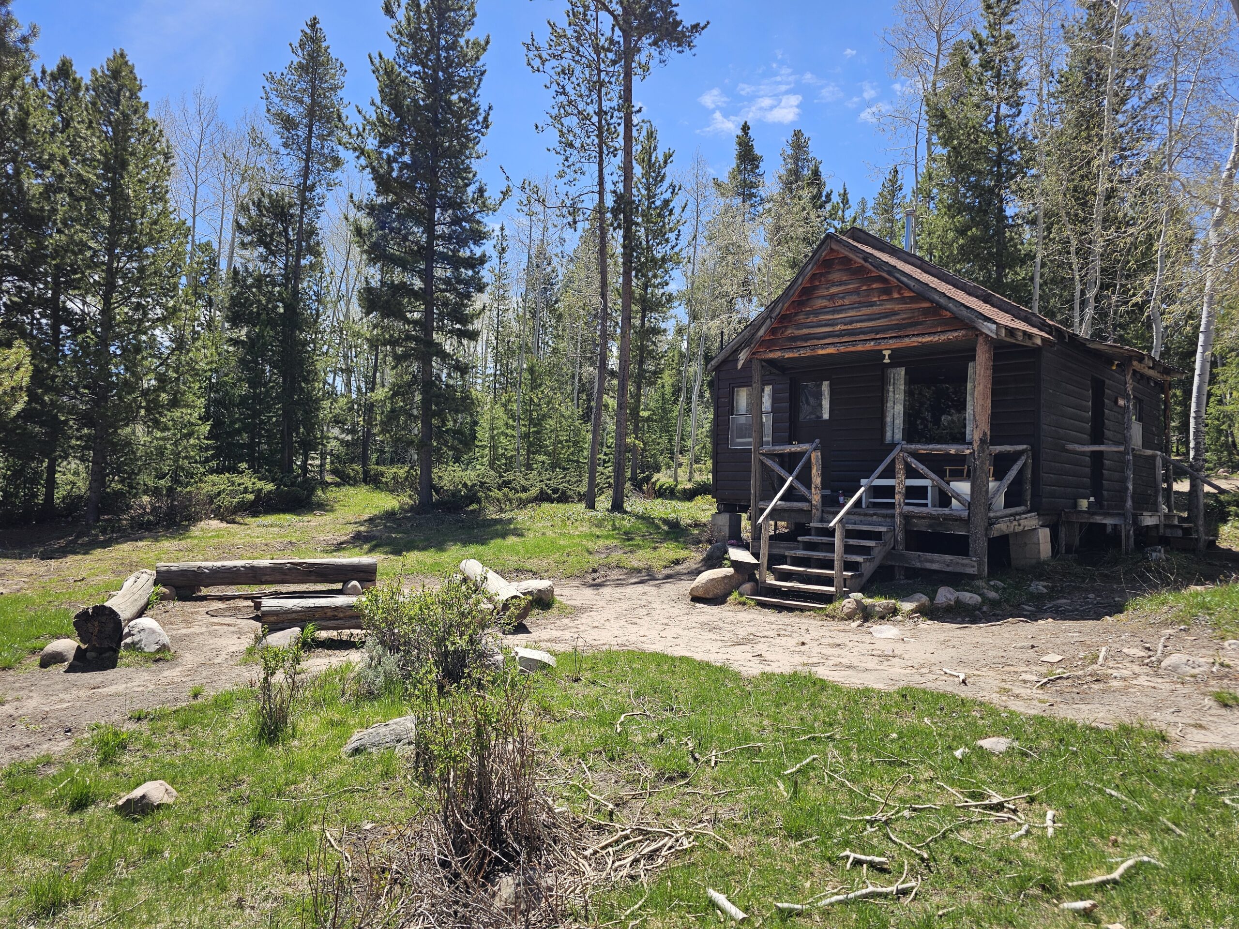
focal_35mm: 23
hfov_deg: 73.9
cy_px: 464
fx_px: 823
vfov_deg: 58.9
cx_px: 620
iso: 10
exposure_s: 1/487
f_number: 1.7
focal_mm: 6.3
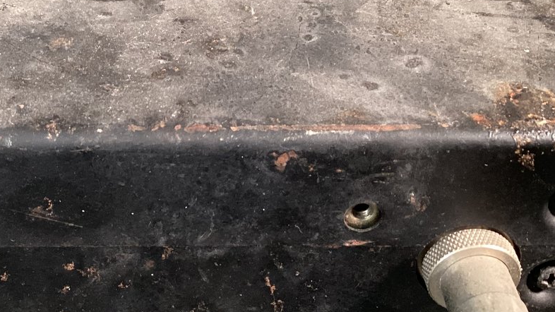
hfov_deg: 32.0
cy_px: 121
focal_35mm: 65
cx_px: 165
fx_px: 956
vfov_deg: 18.5
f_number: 2.4
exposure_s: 1/50
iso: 320
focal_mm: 3.3
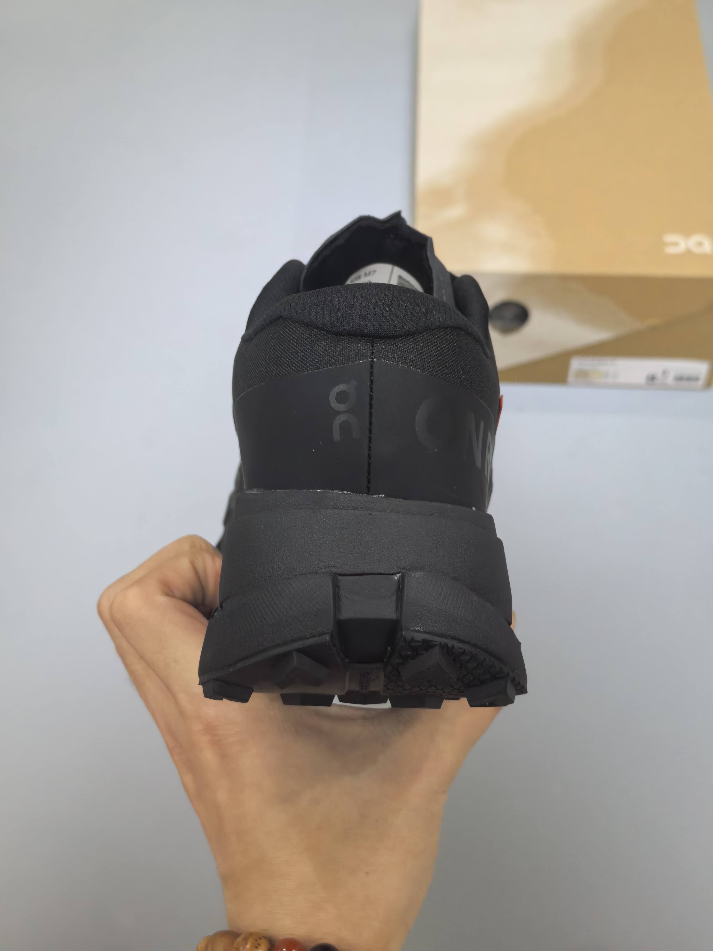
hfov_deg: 30.3
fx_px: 1318
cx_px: 356
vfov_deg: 39.7
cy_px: 476
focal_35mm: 48
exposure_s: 1/50
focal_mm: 5.75
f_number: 2
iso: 320
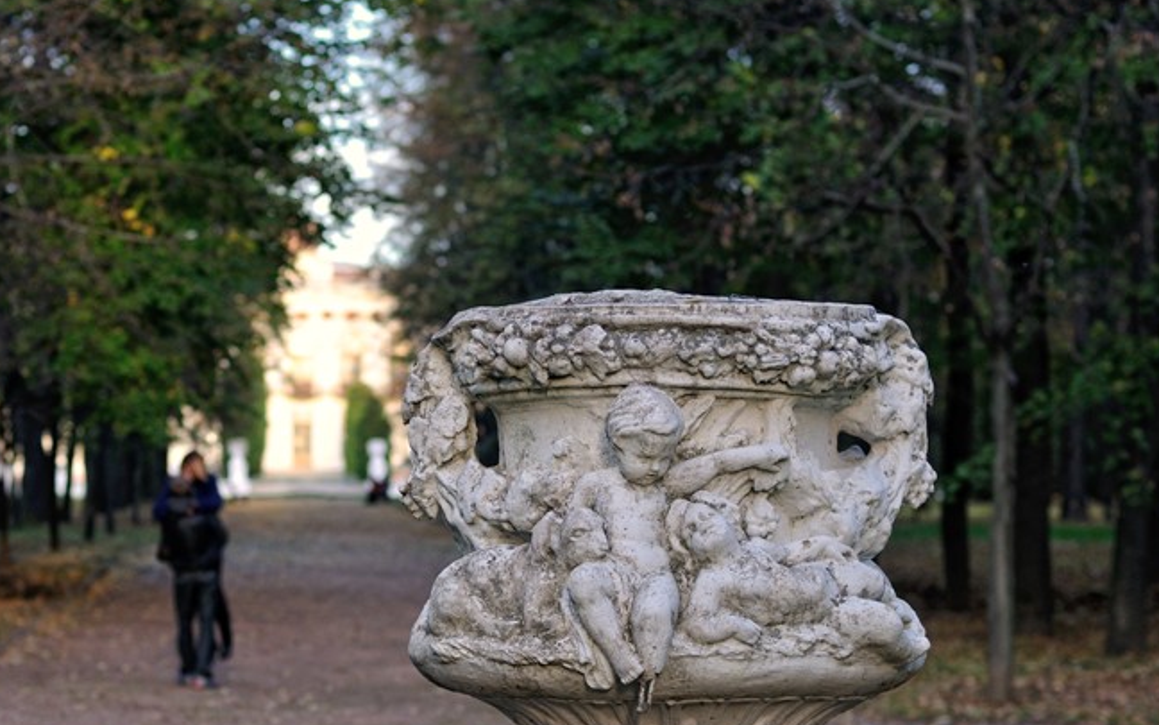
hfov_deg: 19.6
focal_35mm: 106
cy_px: 482
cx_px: 385
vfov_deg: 12.3
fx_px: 3348
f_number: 2.8
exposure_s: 1/320
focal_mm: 50
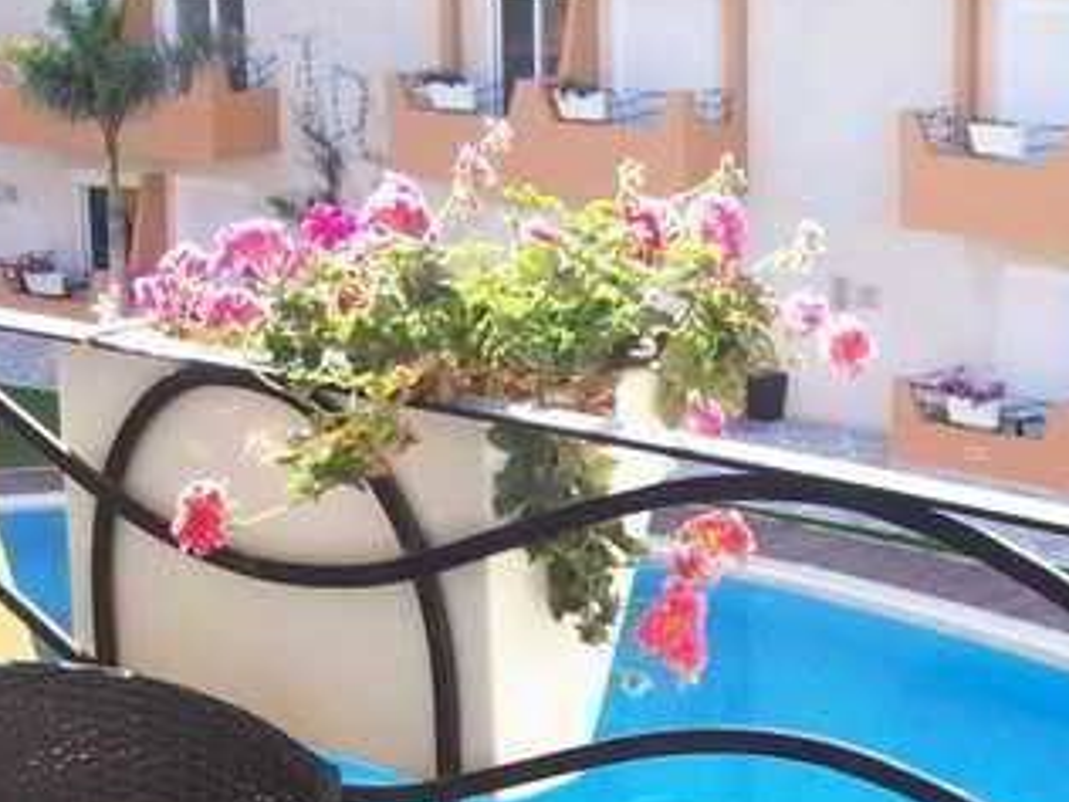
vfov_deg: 15.9
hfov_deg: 21.4
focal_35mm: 91
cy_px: 832
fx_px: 2810
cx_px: 775
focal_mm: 6
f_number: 2.7
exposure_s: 1/224
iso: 80
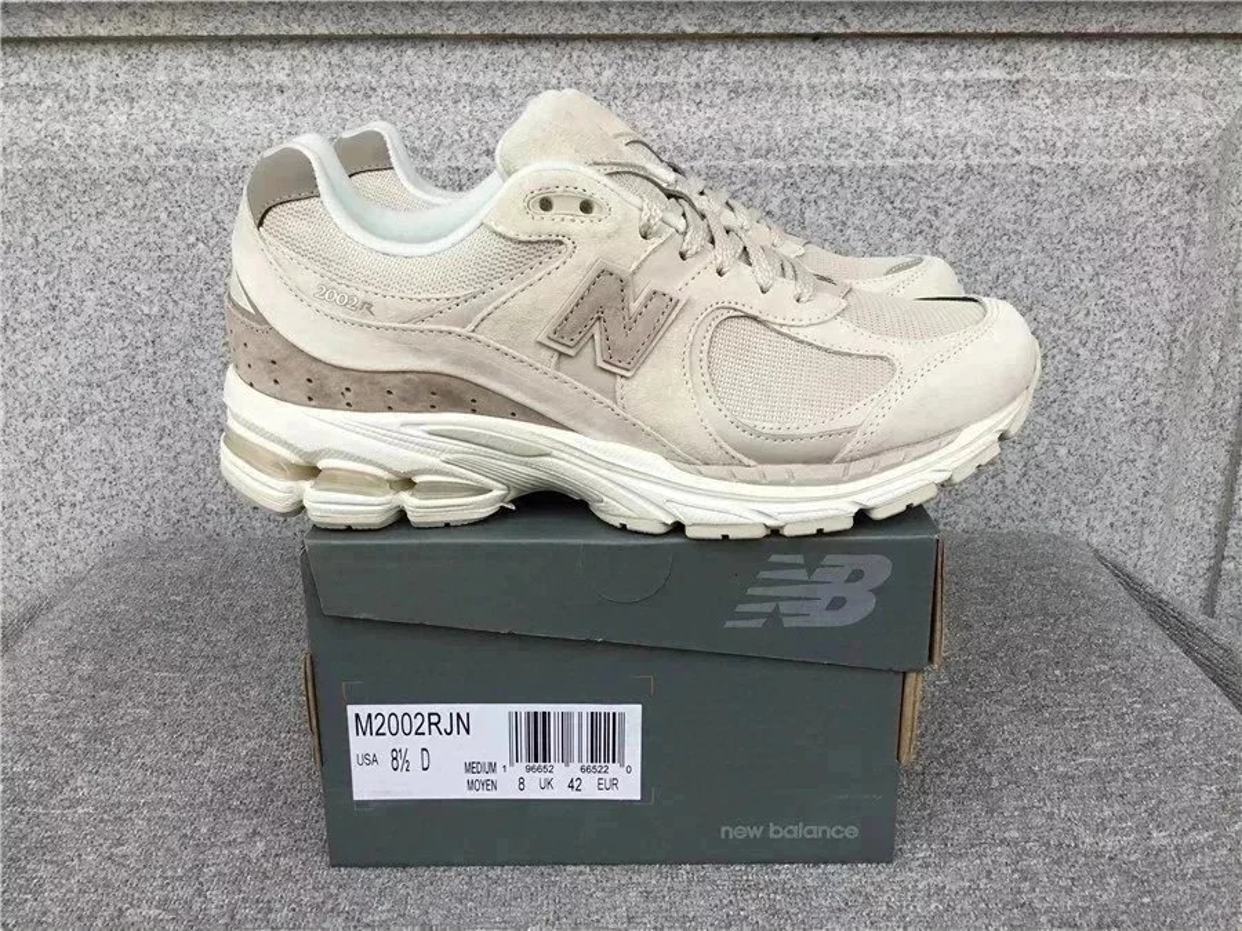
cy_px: 466
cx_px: 621
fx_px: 1112
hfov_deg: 58.4
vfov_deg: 45.4
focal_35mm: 31
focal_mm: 3.3
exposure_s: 1/274
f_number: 2.4
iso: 25
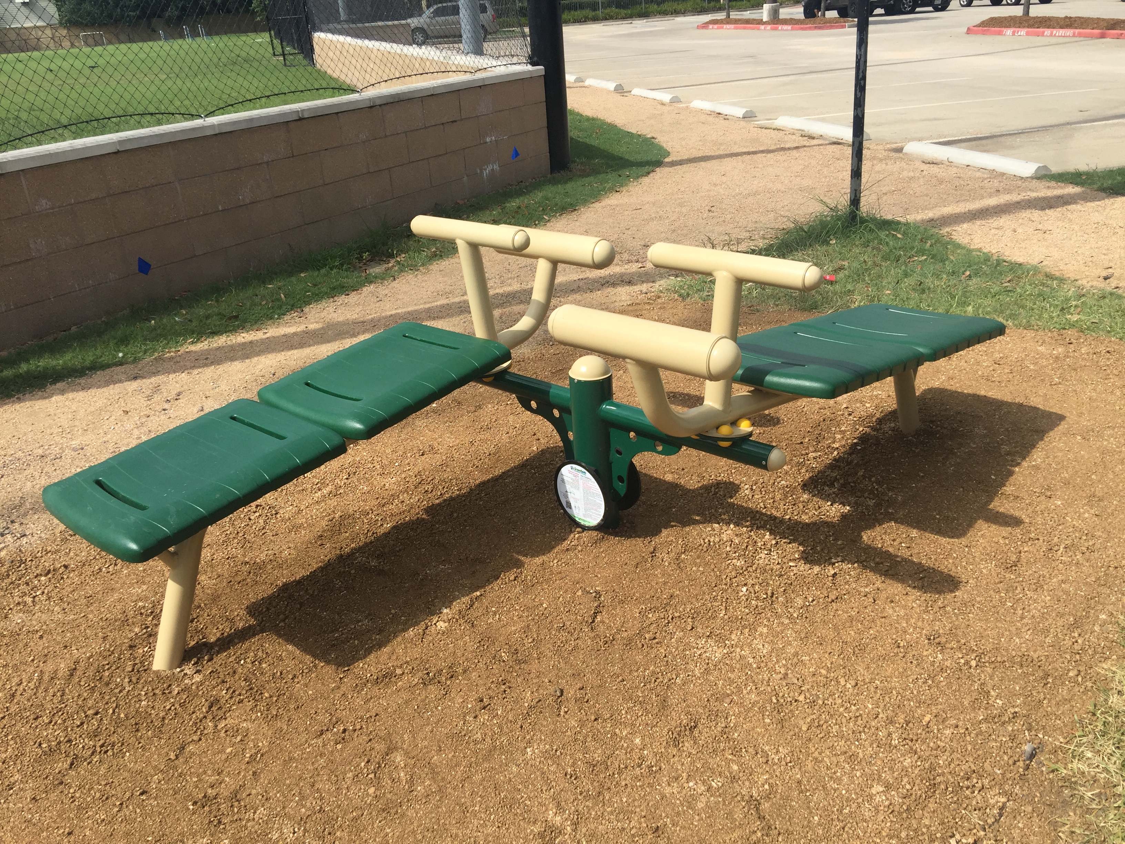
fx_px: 942
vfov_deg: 48.2
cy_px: 422
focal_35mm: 29
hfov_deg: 61.7
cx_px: 562
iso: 32
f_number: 2.2
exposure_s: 1/1799
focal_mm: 4.15
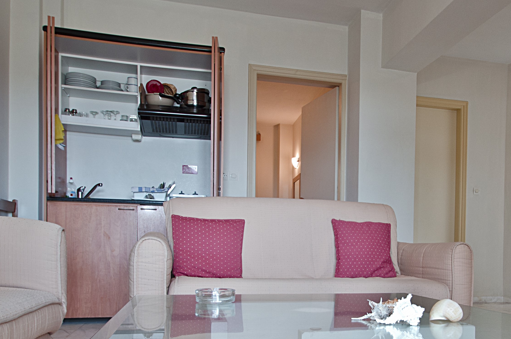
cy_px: 251
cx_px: 316
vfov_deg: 38.9
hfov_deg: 56.7
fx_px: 467
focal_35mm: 33
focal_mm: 10
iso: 200
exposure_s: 1/4
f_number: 11
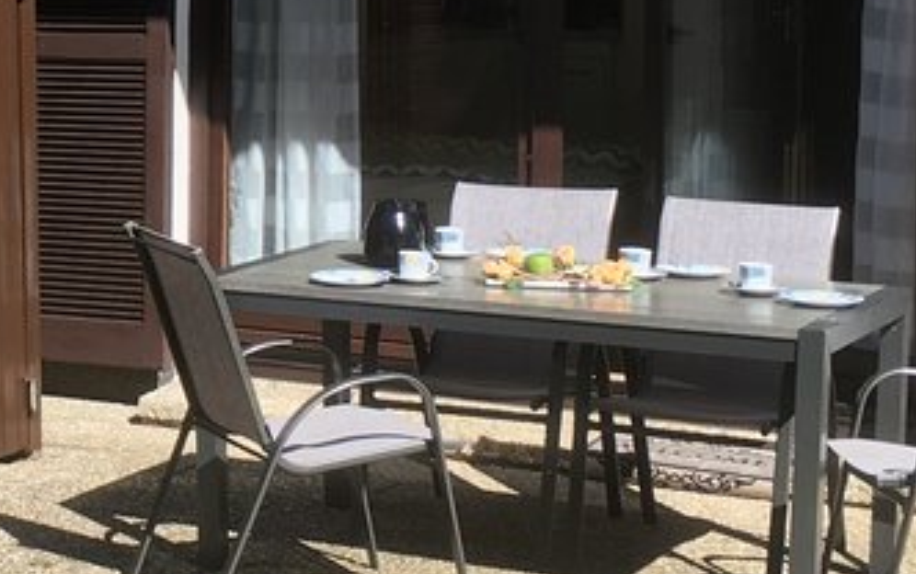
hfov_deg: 18.2
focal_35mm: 111
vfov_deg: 11.7
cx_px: -22
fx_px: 2773
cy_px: -39
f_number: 2.2
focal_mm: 4.15
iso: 25
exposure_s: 1/686
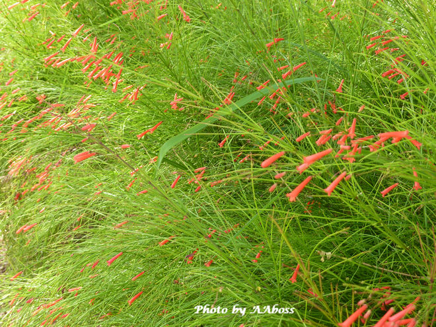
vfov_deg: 23.3
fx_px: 794
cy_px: 164
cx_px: 218
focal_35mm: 63
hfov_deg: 30.7
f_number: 4
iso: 80
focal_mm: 10.3
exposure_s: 1/60
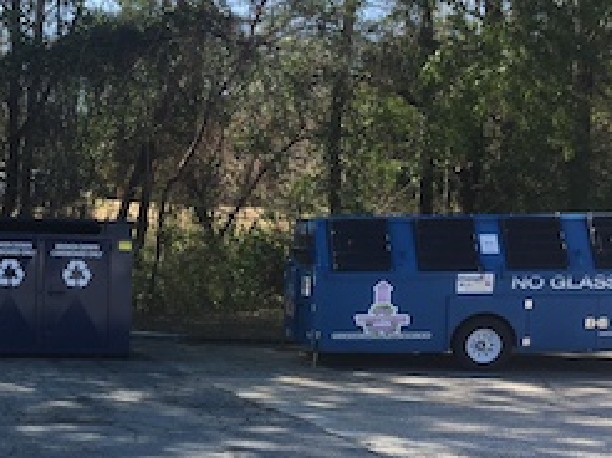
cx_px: 97
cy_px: 397
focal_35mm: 59
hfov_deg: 31.6
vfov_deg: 24.2
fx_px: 1042
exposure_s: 1/824
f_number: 2.2
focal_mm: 4.15
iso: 32
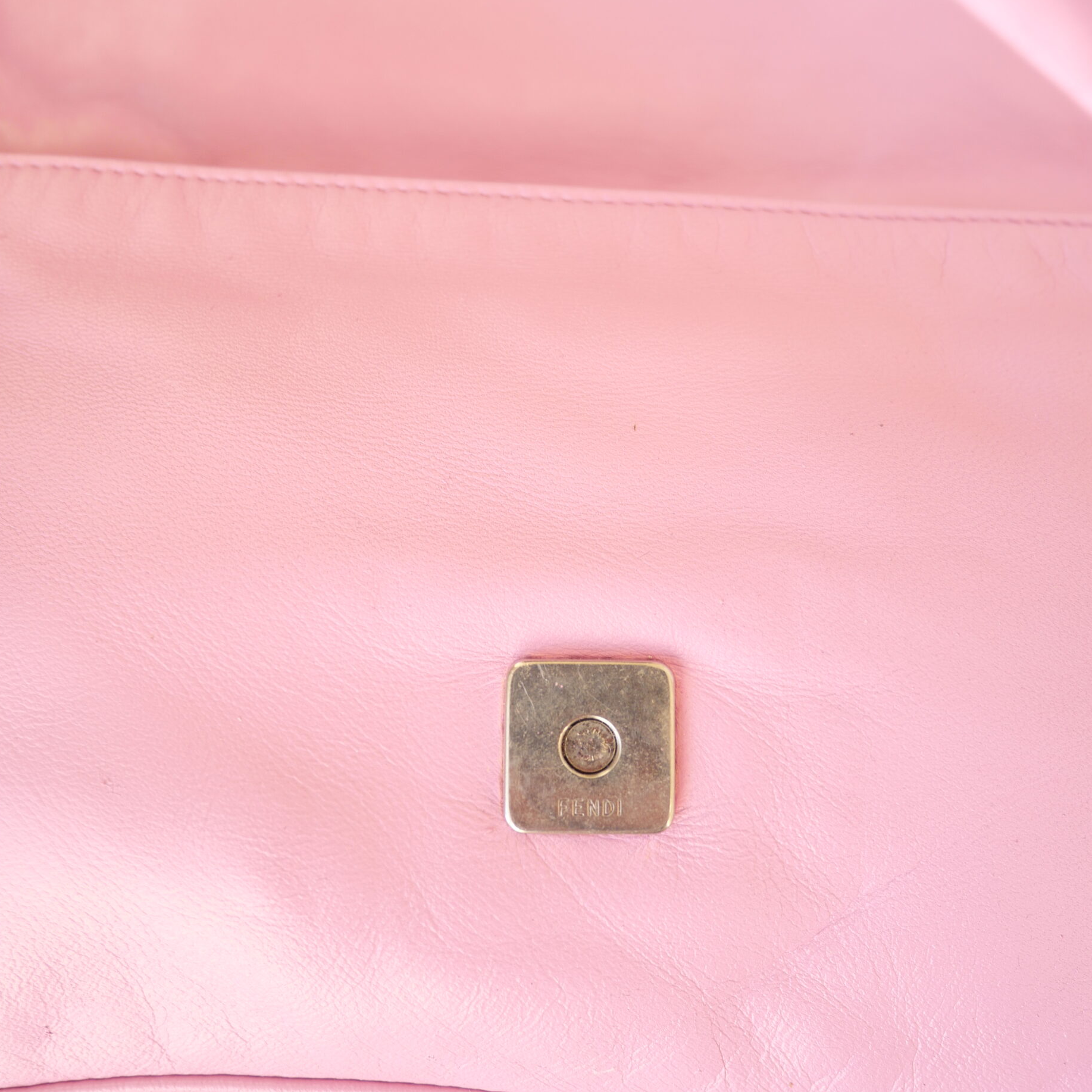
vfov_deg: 44.7
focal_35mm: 37
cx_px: 563
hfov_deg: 44.9
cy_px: 436
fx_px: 1321
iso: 200
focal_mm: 15
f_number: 3.8
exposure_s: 1/80
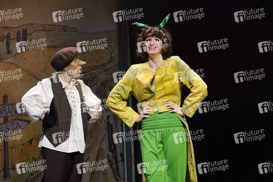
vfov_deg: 6.9
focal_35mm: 200
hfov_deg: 10.3
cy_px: 91
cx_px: 136
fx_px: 1516
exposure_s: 1/400
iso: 3200
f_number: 6.3
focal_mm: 200
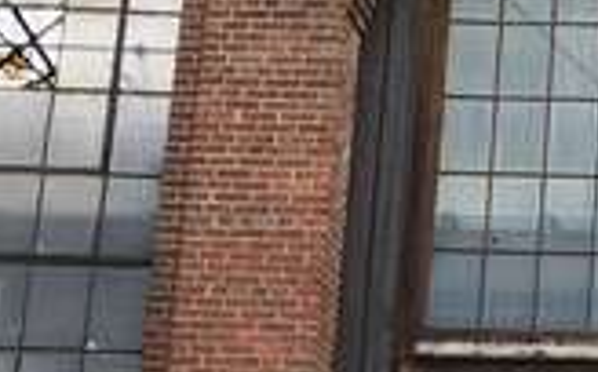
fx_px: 2360
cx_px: 901
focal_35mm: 145
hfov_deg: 13.6
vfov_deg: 8.9
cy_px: 390
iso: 20
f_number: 1.8
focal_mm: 3.99
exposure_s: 1/383
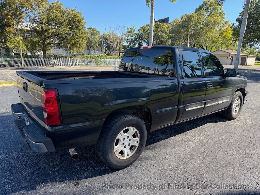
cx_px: 130
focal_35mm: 24
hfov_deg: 71.6
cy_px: 98
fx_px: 180
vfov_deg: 56.8
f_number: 1.78
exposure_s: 1/831
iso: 80
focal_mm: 6.76
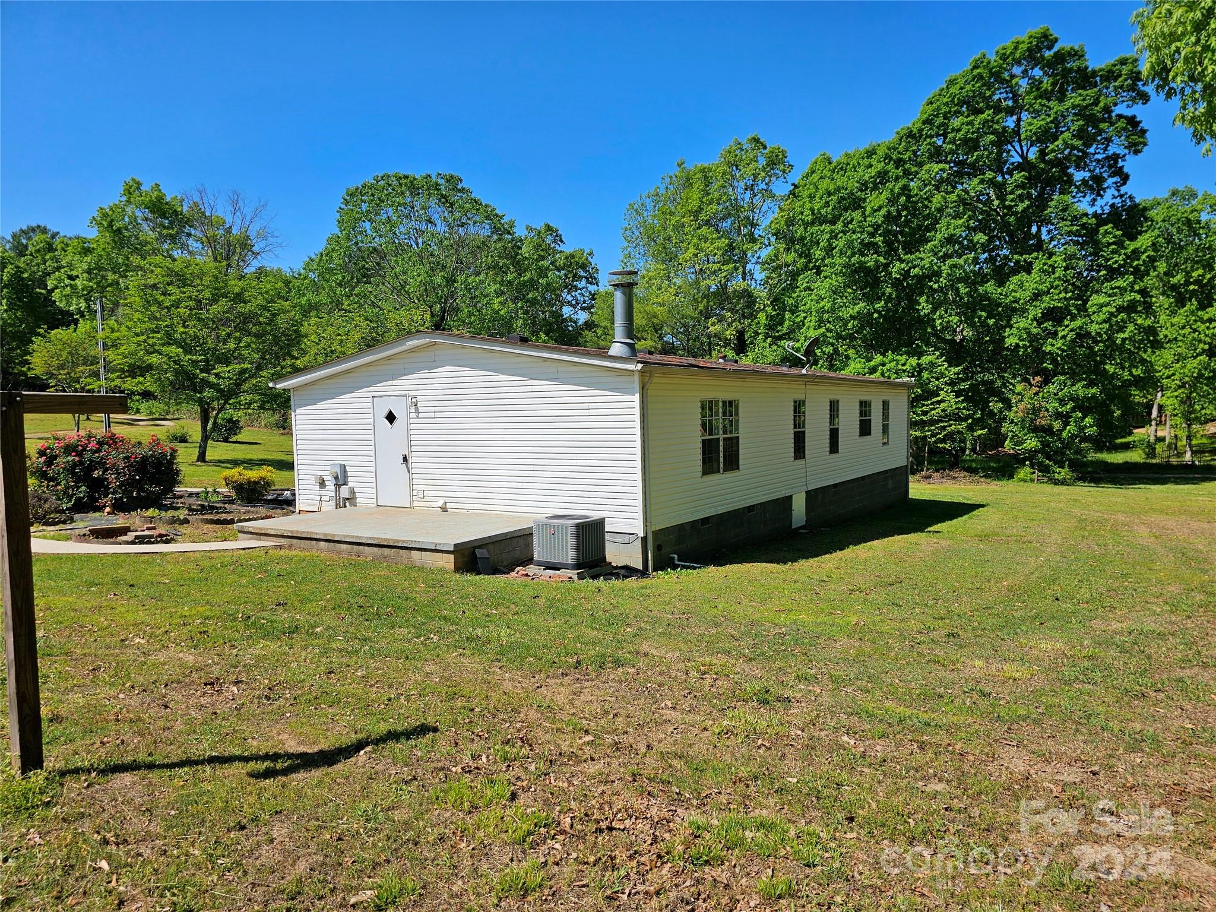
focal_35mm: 23
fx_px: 808
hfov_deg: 73.9
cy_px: 456
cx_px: 608
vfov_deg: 58.9
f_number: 1.7
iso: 10
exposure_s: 1/1250
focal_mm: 6.3
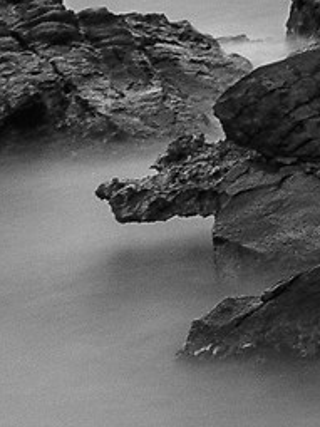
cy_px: -710
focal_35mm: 181
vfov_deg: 9.3
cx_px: 1835
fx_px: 2233
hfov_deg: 5.3
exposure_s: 30
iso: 100
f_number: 8
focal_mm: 20
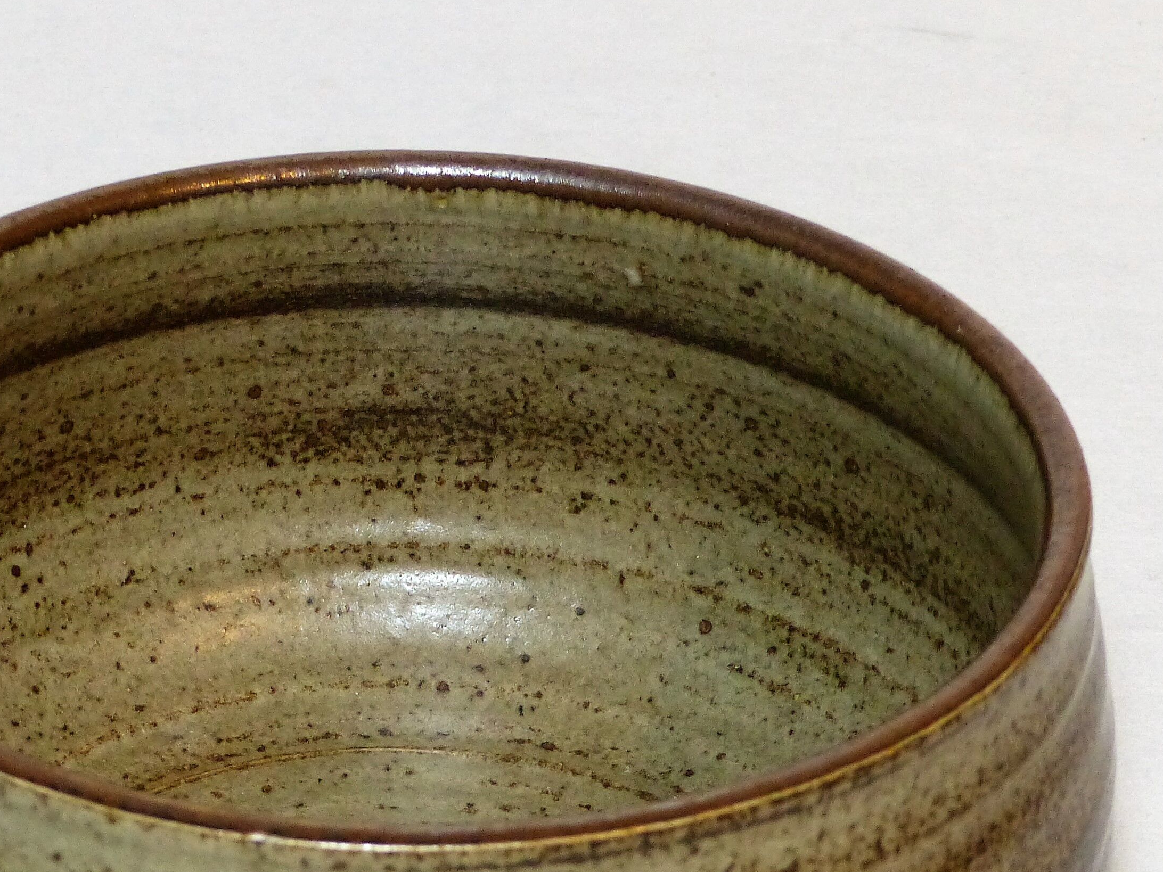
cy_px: 724
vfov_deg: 9.1
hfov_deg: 12.1
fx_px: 5476
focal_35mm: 163
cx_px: 447
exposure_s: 1/25
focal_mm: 15
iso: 400
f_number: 2.8
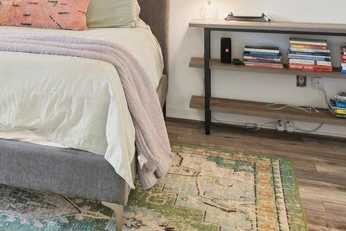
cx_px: -28
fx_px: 500
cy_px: -47
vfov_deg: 23.7
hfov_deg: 33.6
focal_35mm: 52
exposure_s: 1/5
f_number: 8
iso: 400
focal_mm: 10
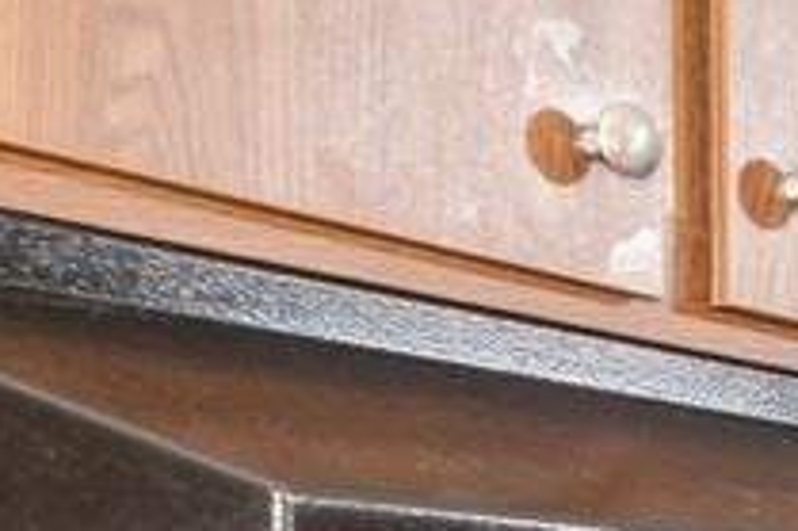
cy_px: 804
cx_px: 2188
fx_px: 2547
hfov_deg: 12.0
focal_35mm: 115
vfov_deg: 11.4
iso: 200
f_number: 8
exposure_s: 1/2.5
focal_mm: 15
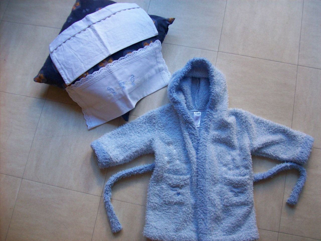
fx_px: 334
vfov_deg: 39.7
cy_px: 120
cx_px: 160
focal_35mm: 36
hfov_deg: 51.4
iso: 160
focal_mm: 6
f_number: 2.7
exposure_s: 1/38.1
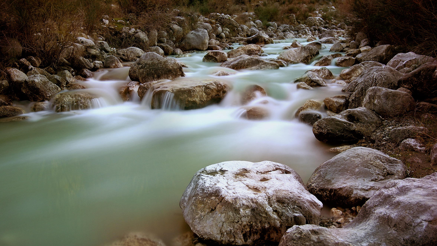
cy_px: 114
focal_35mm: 31
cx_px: 214
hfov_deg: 63.4
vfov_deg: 38.3
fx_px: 354
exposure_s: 30
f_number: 6.3
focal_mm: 19
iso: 100
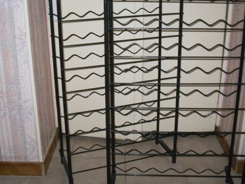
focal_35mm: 45
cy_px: 70
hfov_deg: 42.1
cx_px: 119
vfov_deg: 32.1
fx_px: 319
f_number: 7.6
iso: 400
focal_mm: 6.3
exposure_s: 1/45
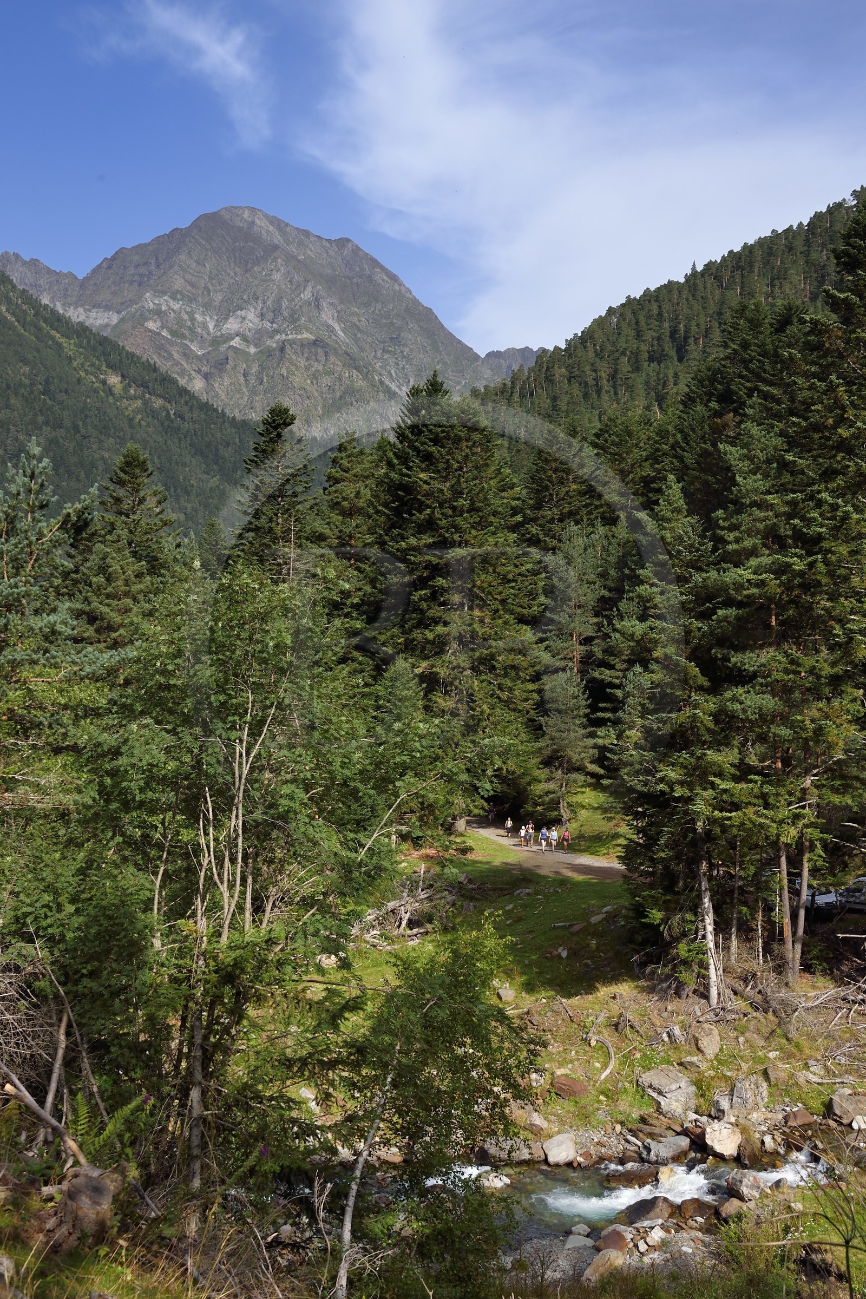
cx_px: 433
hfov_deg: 37.9
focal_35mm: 35
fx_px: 1263
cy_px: 650
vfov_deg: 54.4
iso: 200
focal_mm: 35
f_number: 11
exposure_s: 1/320
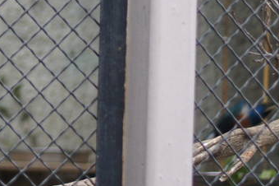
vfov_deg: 3.2
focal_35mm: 424
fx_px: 3283
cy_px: -97
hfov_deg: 4.8
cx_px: -232
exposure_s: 1/200
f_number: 4
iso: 250
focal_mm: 60
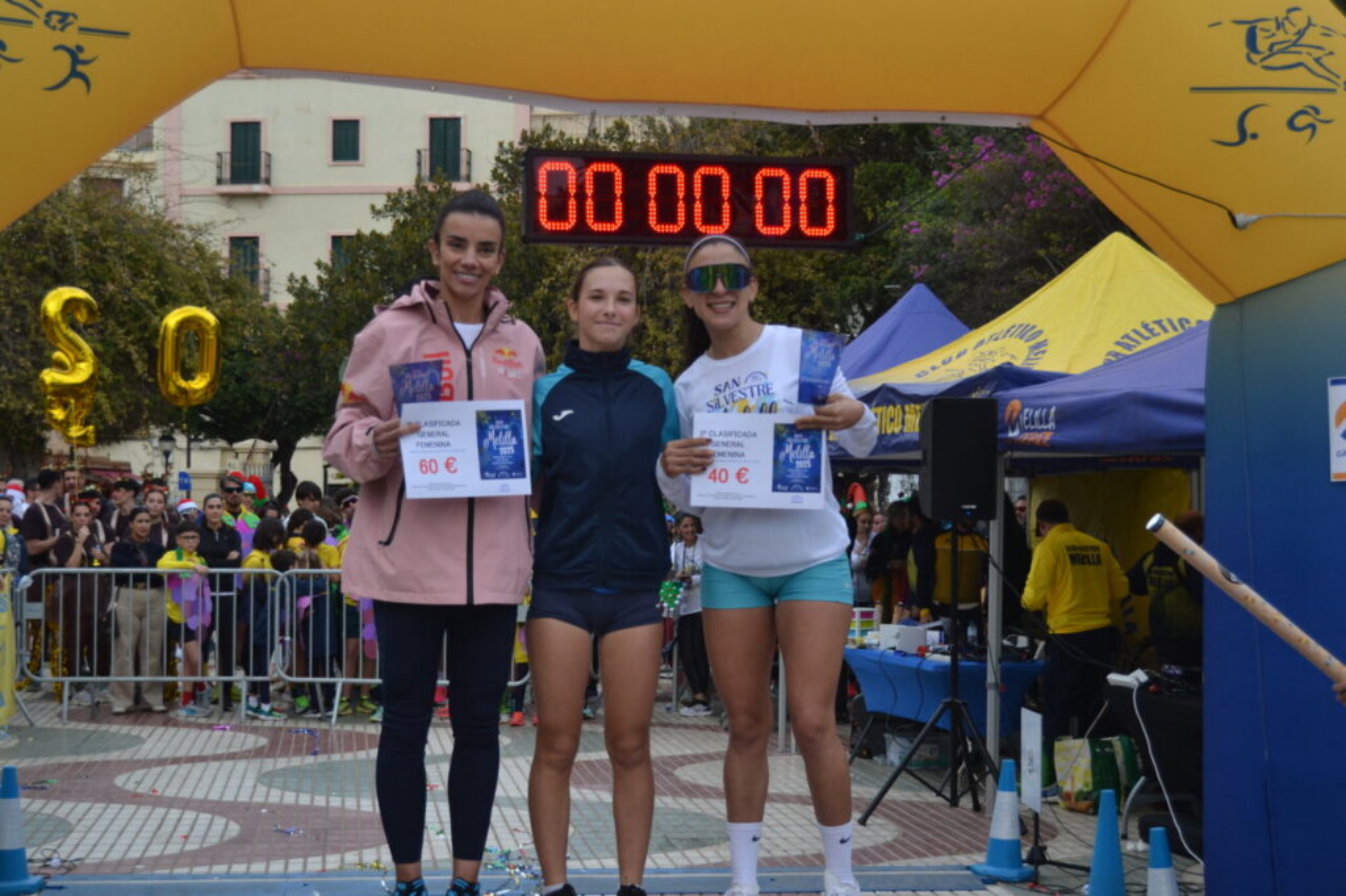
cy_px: 448
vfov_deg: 23.8
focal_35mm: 57
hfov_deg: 35.1
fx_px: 2130
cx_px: 673
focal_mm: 38
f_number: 4.8
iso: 400
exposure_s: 1/640
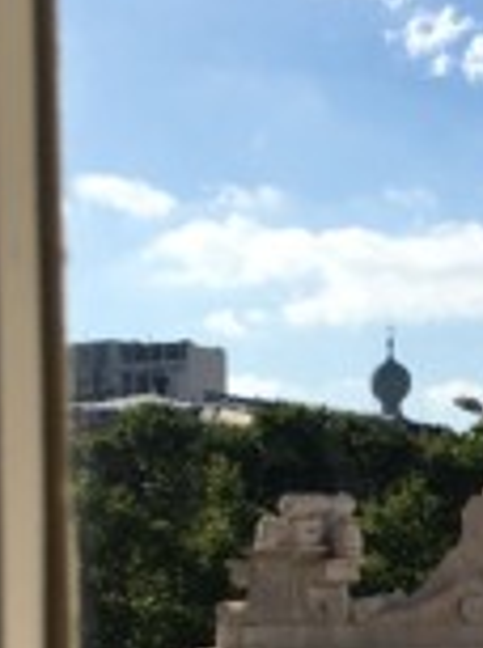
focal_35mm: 95
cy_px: 572
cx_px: 591
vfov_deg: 20.3
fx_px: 1775
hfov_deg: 14.9
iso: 25
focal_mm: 4.15
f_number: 2.2
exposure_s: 1/2198
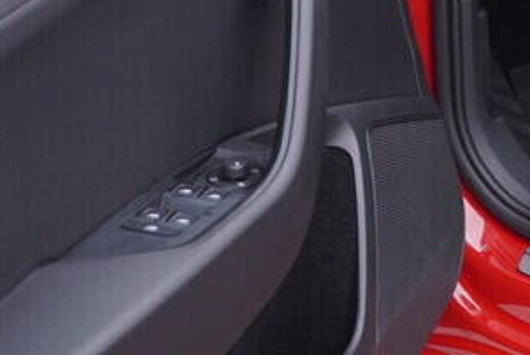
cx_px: 781
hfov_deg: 15.5
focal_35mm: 122
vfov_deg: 10.9
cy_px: -156
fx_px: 1798
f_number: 2.8
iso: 160
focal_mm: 24
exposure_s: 1/40
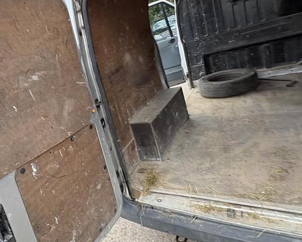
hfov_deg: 60.5
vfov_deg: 53.2
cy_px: 112
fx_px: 241
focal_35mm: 27
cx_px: 75
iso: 80
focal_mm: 2.22
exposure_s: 1/136
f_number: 2.2
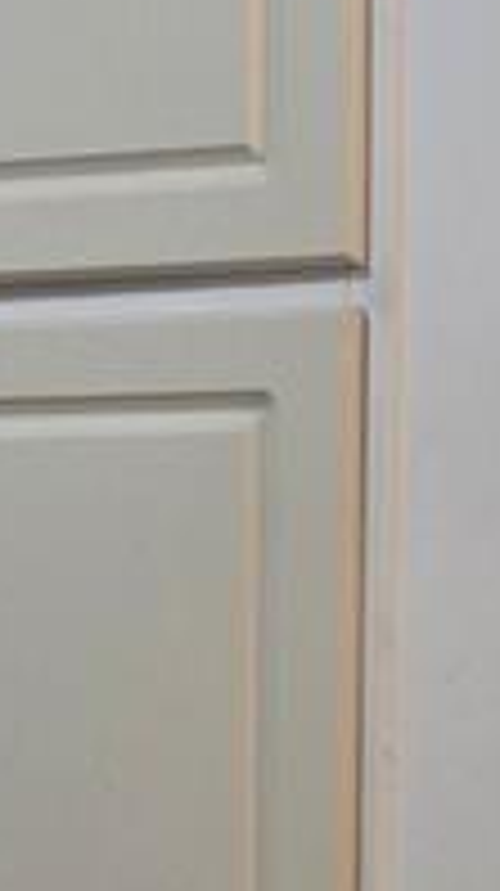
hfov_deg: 8.0
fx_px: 3592
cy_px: 1188
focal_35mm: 152
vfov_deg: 13.6
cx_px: 167
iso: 500
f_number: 1.7
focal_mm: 6.3
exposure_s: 1/83.3
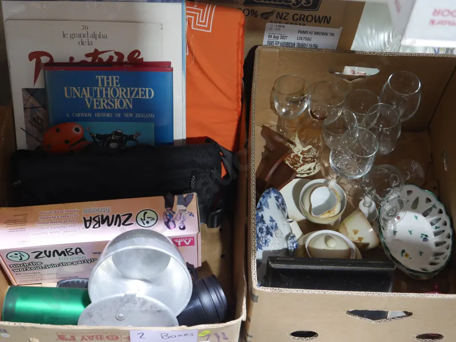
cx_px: 228
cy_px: 171
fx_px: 659
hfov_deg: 38.2
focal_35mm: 50
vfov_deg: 29.1
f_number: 5.3
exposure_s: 1/60
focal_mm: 25
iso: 1600
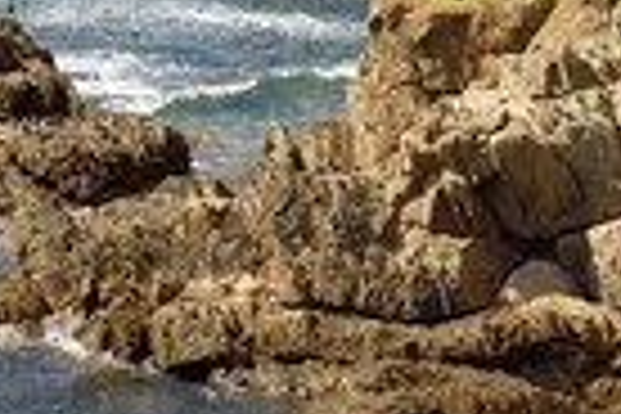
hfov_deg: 9.6
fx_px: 3674
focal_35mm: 213
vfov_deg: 6.4
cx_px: -83
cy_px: -122
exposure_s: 1/200
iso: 200
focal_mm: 70
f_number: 13
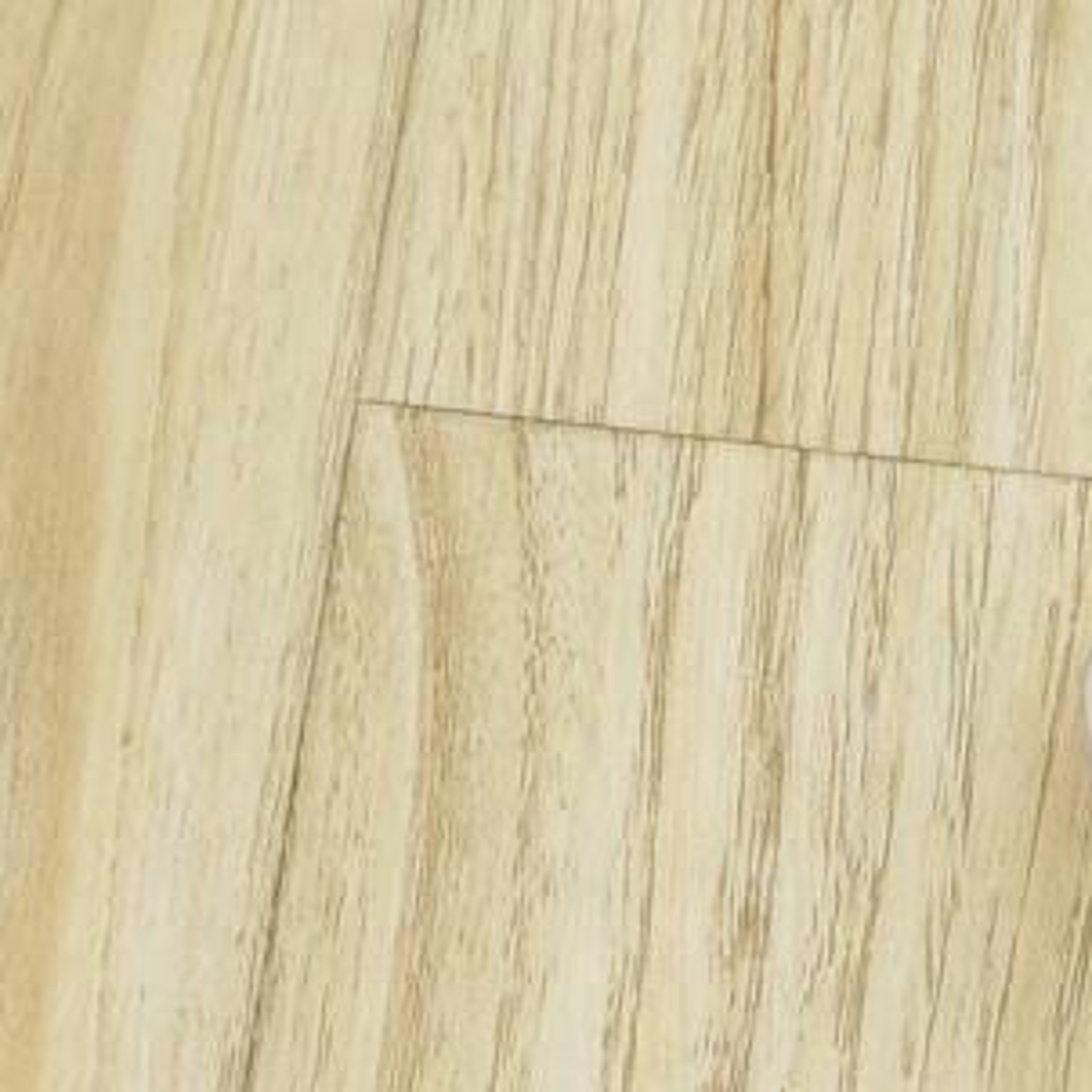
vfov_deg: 9.2
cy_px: 1504
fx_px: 6674
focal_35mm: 187
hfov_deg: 8.8
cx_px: 2283
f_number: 4.5
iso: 1600
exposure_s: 1/30
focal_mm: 25
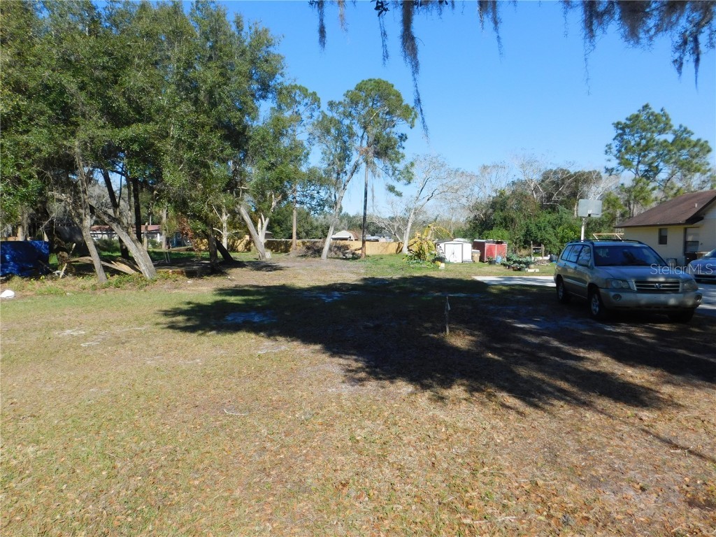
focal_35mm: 23
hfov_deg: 73.9
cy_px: 268
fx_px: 476
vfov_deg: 58.9
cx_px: 358
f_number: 3
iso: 125
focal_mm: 4
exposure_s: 1/1250
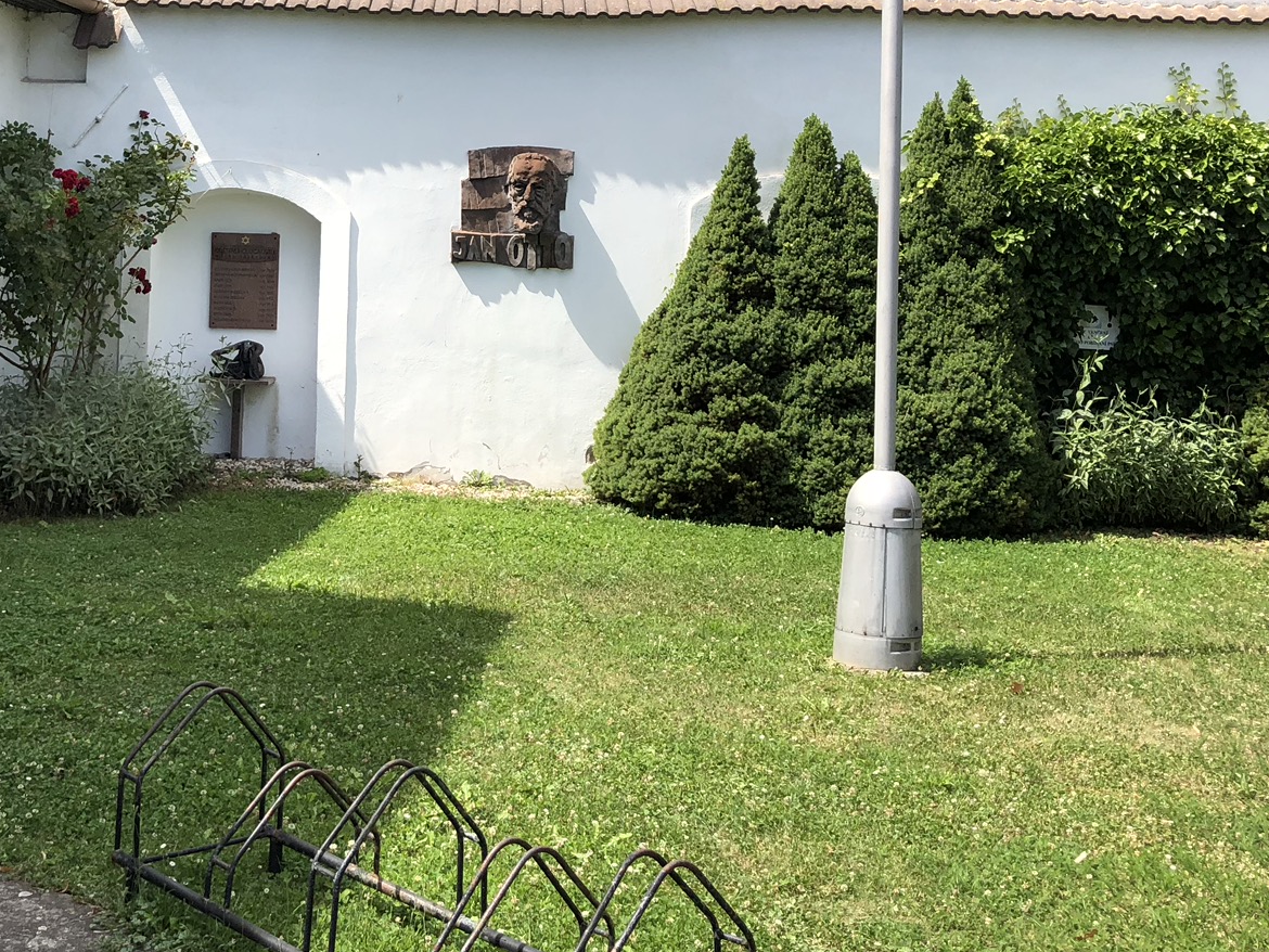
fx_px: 1797
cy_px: 364
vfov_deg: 29.6
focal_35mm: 49
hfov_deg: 38.0
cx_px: 330
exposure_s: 1/1000
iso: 20
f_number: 1.8
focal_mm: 3.99
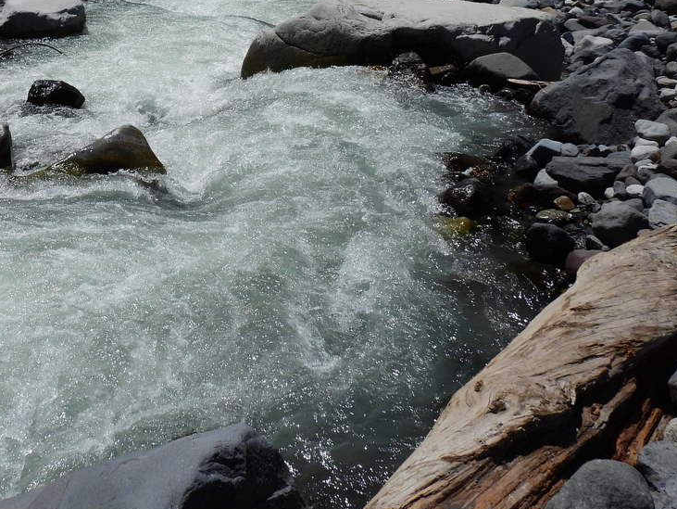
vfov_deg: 33.4
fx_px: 822
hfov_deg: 43.7
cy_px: 100
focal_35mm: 42
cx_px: 192
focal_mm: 4.3
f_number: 5
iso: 100
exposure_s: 1/1600
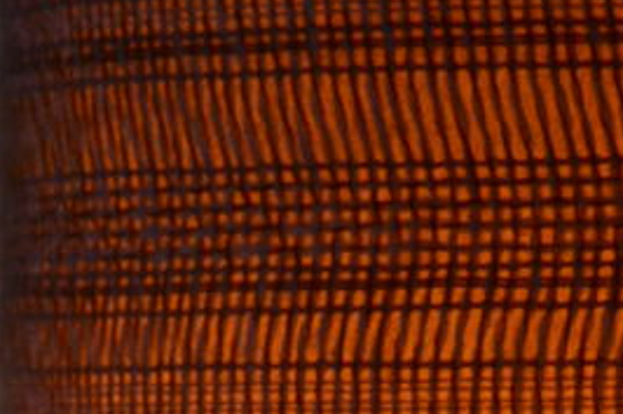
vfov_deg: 4.1
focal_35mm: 338
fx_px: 5845
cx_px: 522
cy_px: 365
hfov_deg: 6.1
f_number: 4.2
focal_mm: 26
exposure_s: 1/40
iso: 400
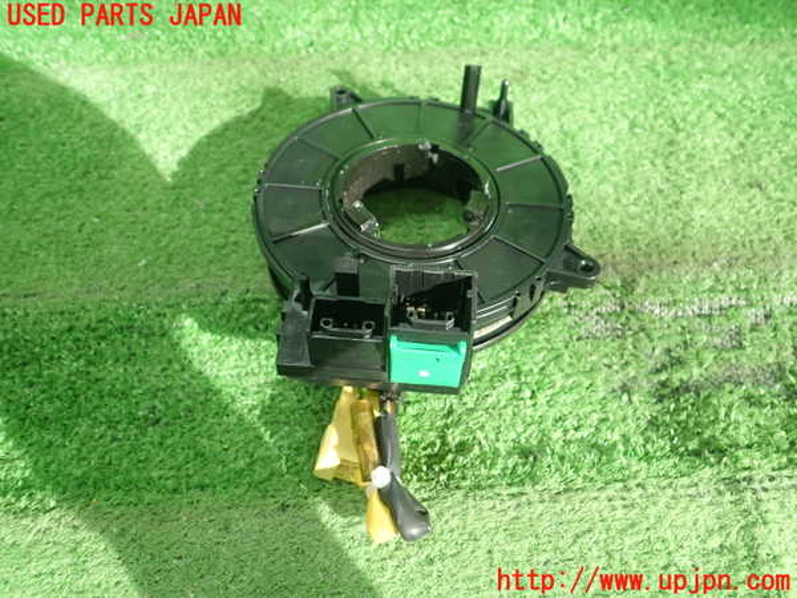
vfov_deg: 46.8
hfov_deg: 60.0
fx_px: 691
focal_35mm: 30
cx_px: 398
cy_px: 299
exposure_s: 1/125
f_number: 2.3
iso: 200
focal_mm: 5.5
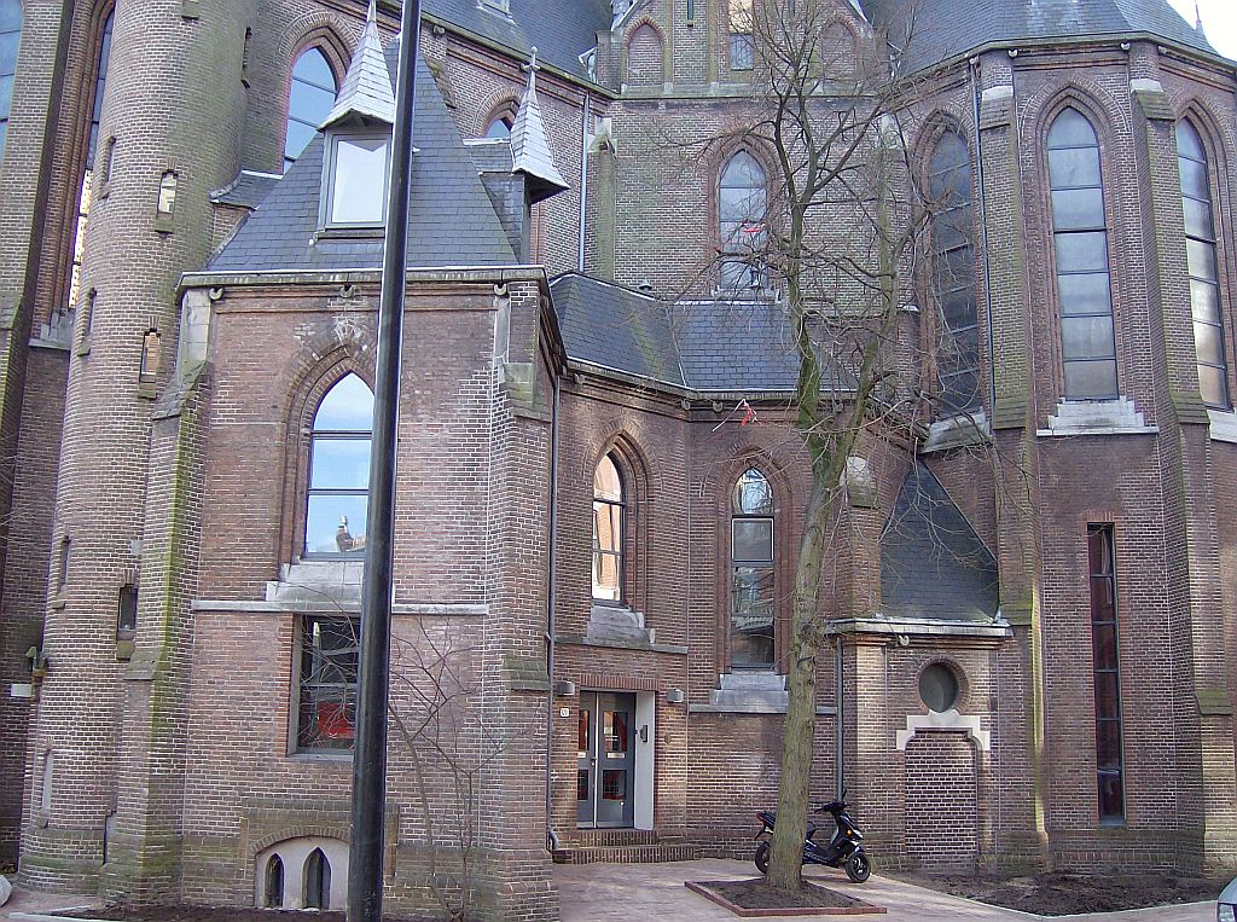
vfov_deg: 39.5
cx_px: 618
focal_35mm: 36
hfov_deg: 51.5
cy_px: 461
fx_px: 1283
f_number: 2.8
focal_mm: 6
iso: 100
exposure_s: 1/169
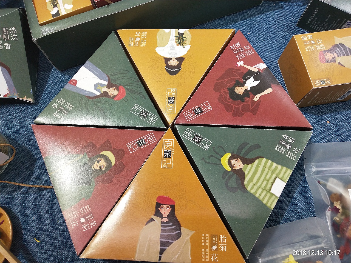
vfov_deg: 46.8
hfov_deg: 60.0
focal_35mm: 30
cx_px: 176
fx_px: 304
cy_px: 132
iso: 150
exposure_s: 1/50
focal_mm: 3.95
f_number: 1.8
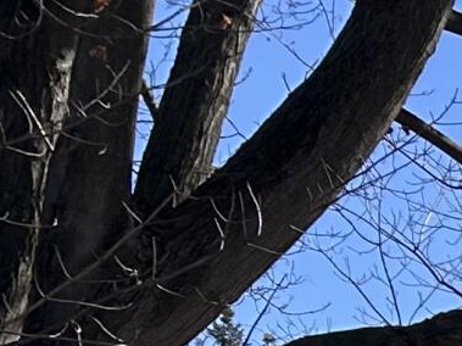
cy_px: 1234
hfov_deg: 7.3
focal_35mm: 206
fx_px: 2748
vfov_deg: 6.3
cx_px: 1772
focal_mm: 5.7
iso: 50
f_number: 1.5
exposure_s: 1/3257
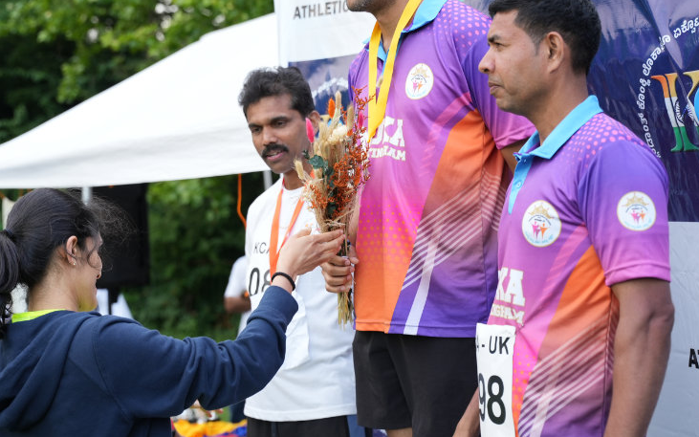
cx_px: 304
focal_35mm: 68
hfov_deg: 30.1
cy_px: 154
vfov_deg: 19.1
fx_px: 1298
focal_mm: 47.8
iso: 250
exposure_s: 1/250
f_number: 2.8
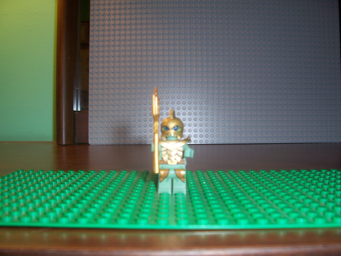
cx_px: 170
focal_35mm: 34
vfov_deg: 41.8
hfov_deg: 54.0
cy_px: 128
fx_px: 335
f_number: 2.7
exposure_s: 1/60
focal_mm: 5.6
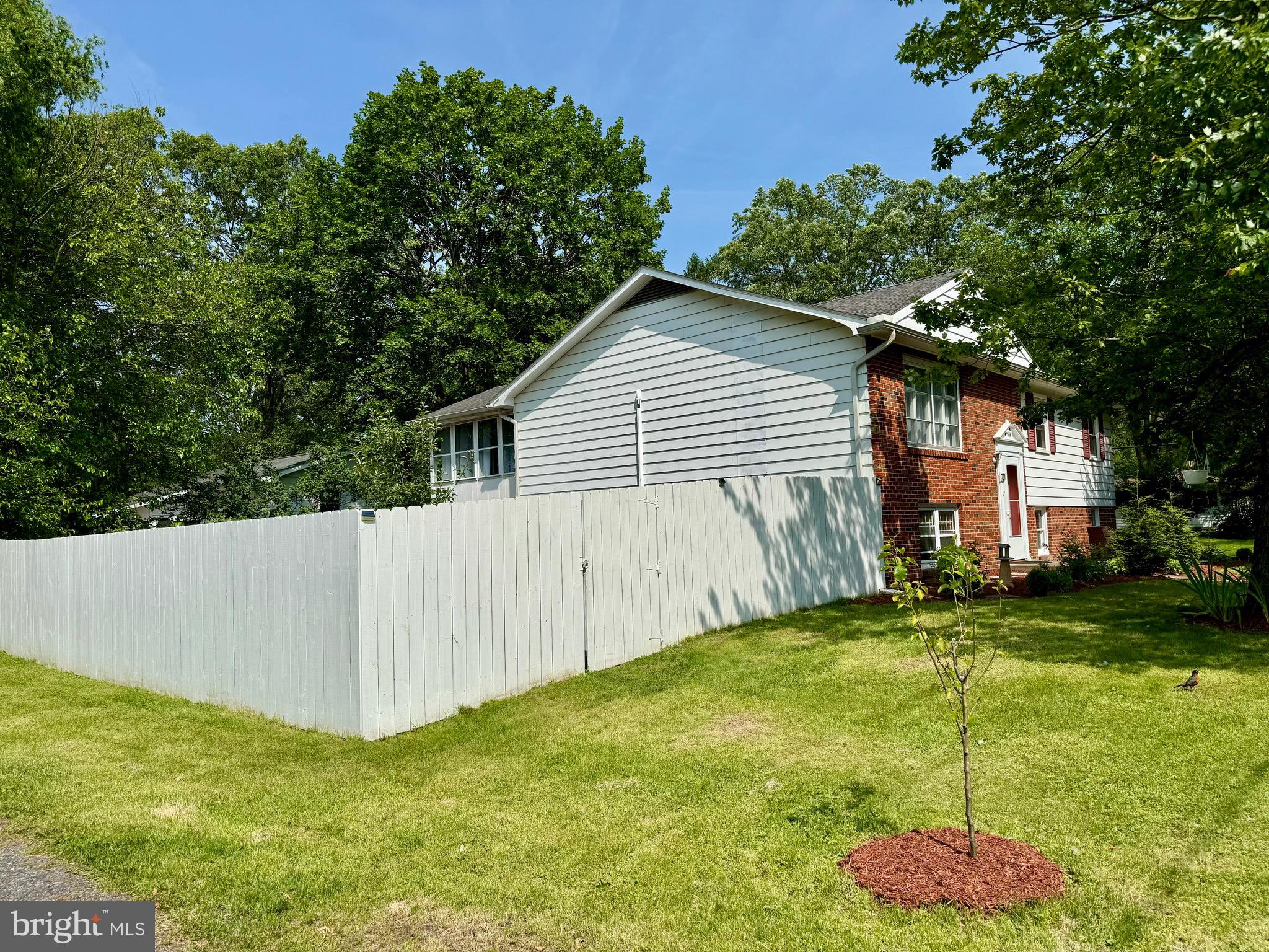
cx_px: 634
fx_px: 880
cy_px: 476
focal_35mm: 24
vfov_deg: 56.8
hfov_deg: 71.6
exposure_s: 1/7092
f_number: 1.78
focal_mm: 6.76
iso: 80
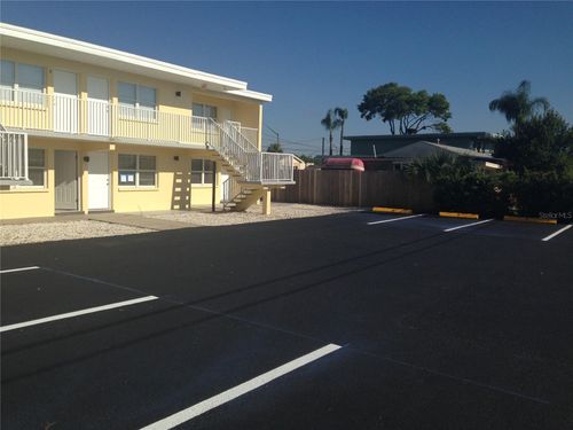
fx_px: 546
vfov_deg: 42.9
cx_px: 286
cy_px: 215
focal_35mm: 33
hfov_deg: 55.4
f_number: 2.4
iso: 50
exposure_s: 1/3012
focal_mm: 4.12
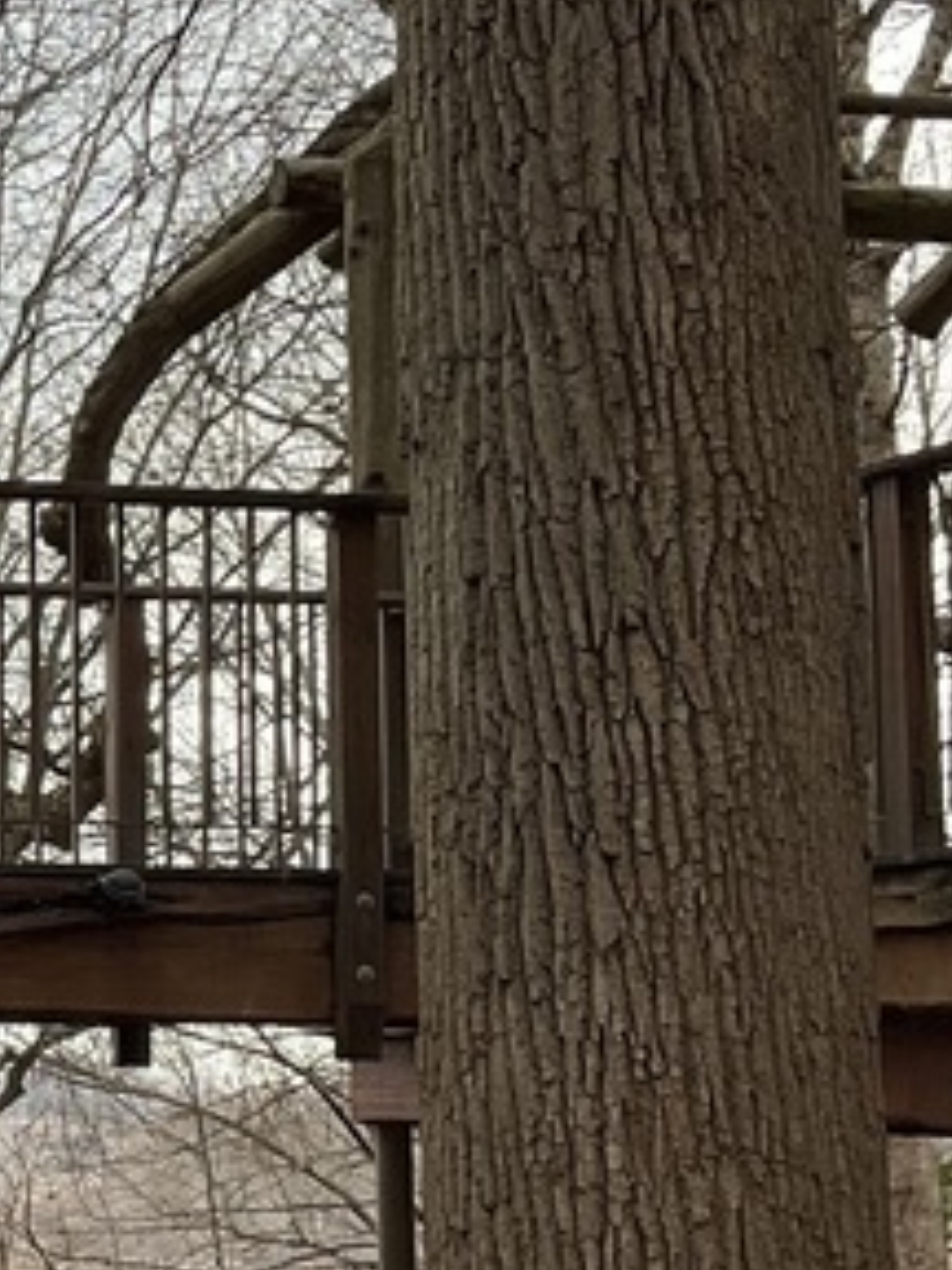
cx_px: -569
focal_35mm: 103
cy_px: 714
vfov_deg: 19.1
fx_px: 3777
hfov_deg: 13.4
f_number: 1.8
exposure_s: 1/473
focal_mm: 3
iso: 25
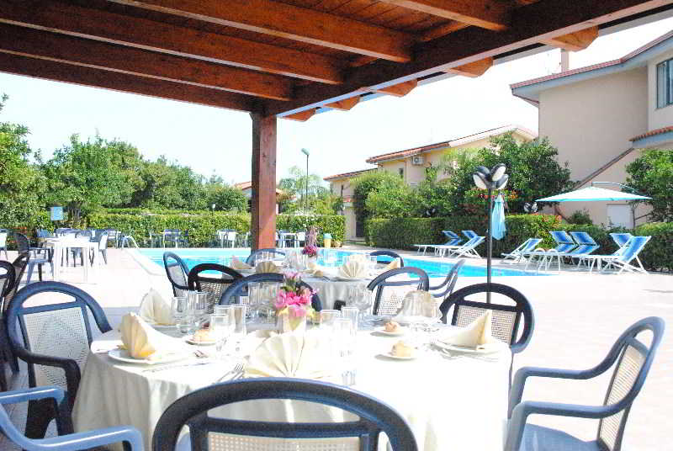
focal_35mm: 36
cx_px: 336
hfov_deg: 53.1
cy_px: 226
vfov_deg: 37.0
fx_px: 674
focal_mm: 24
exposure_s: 1/4000
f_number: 6.3
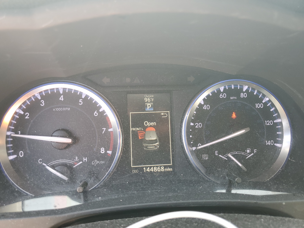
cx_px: 152
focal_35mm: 26
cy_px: 114
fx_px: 228
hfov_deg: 67.3
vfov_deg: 53.1
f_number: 1.5
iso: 53
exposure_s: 1/60.2
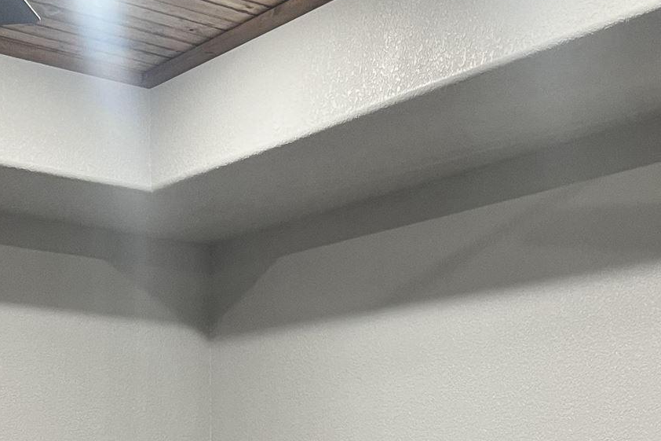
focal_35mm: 74
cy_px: 630
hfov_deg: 27.2
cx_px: 435
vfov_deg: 16.9
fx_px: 1358
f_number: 1.6
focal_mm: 5.1
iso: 125
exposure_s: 1/60
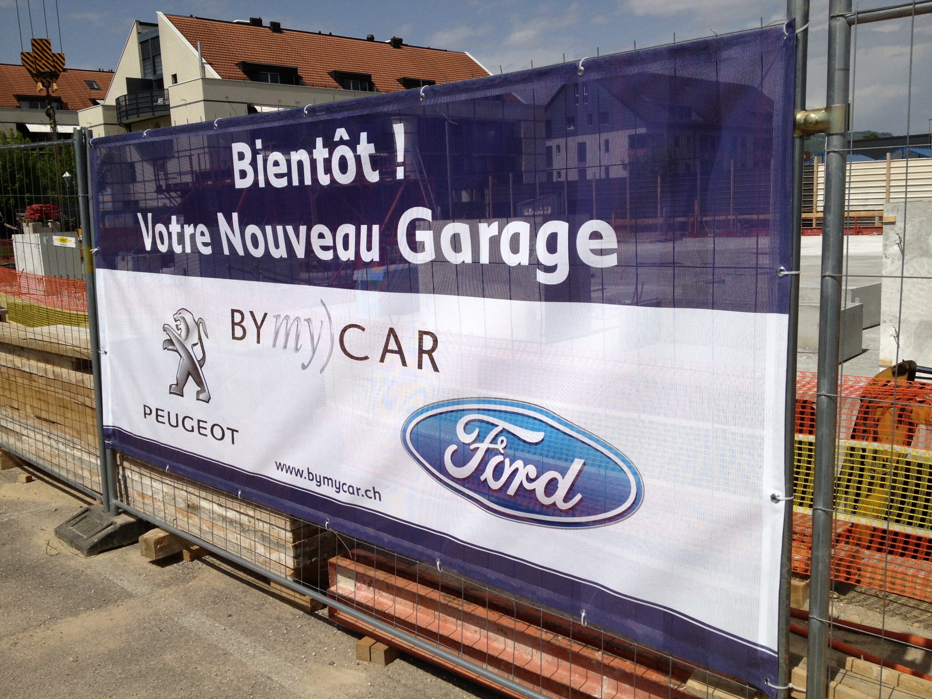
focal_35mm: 35
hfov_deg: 52.6
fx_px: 942
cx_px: 466
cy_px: 350
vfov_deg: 40.7
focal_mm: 4.28
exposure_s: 1/3690
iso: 50
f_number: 2.4
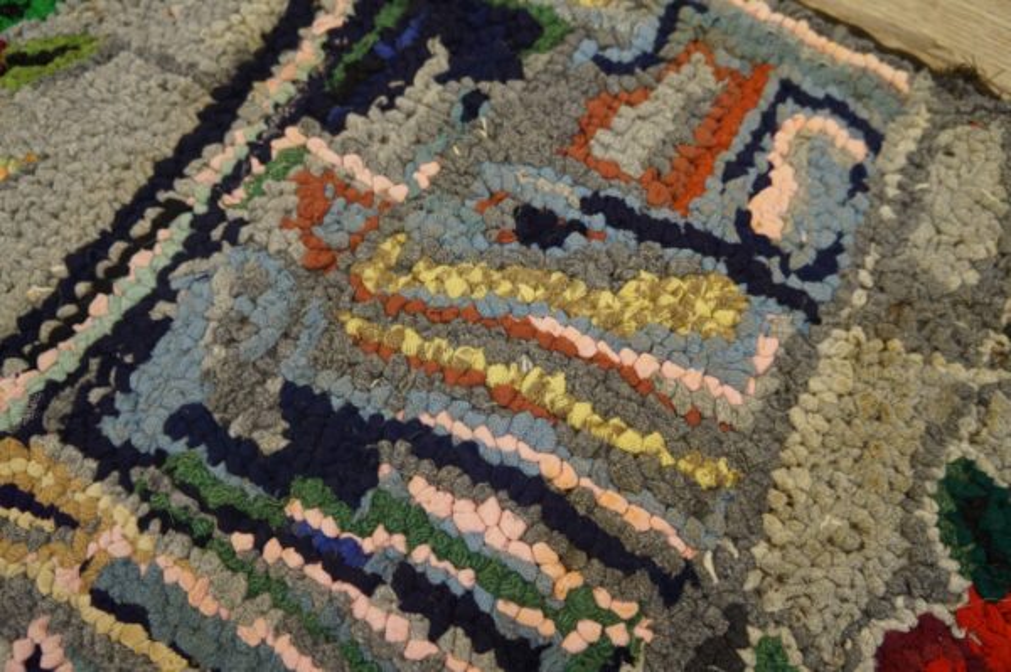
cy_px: 336
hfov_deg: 67.4
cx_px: 506
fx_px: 758
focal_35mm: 27
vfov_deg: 47.9
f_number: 4
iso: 1250
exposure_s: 1/60
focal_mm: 18
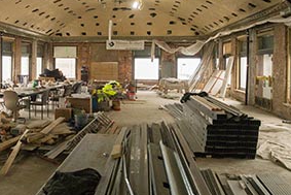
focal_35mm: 41
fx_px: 332
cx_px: 67
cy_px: 70
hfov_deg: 45.5
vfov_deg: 32.5
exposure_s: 1/125
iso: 1250
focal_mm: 20
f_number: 5.6
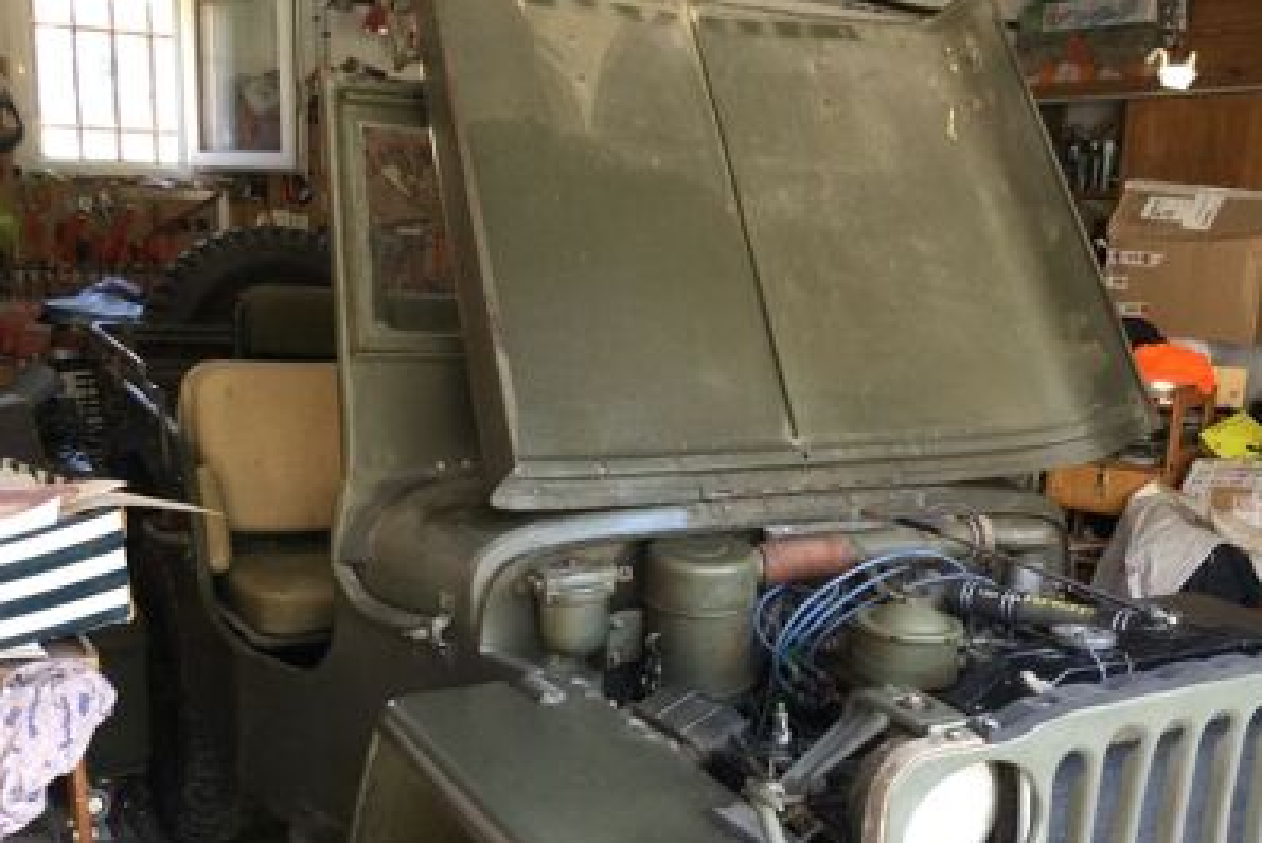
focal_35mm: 39
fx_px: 1368
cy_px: 569
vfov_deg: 33.9
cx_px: 687
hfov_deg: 49.5
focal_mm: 3.3
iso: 100
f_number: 2.4
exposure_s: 1/33
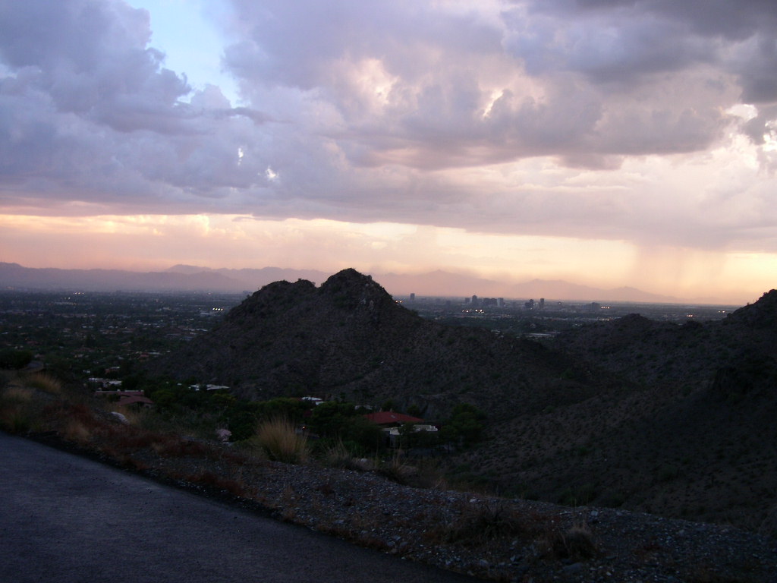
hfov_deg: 49.0
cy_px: 292
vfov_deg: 37.7
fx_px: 853
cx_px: 388
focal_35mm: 38
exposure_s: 1/54.4
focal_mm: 8
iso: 100
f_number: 2.8
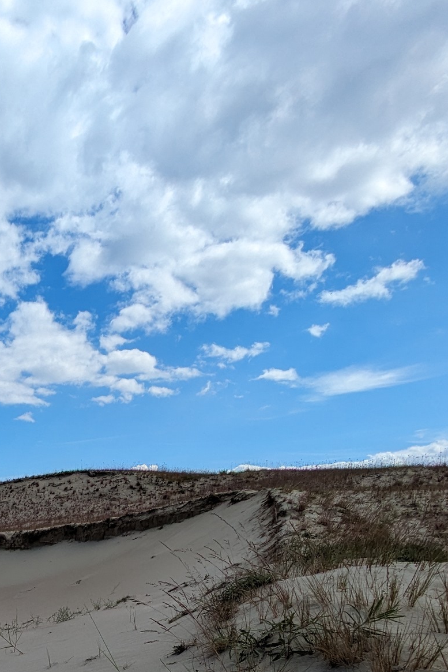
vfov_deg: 48.4
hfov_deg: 33.0
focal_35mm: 32
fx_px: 597
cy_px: 671
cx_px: -100
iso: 49
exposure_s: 1/2747
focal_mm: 1.83
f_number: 2.2
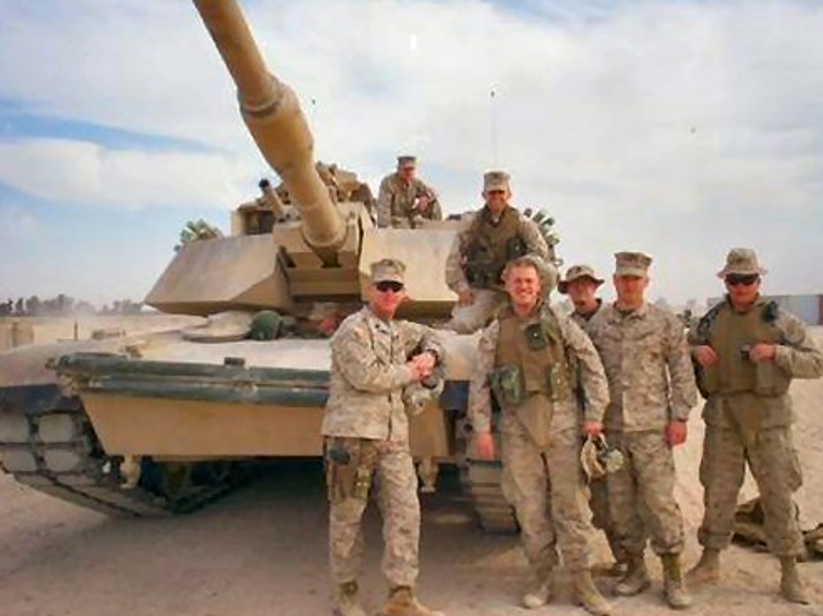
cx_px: 426
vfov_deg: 37.7
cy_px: 299
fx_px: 903
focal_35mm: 38
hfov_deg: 49.0
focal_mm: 6
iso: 100
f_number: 4.5
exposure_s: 1/376
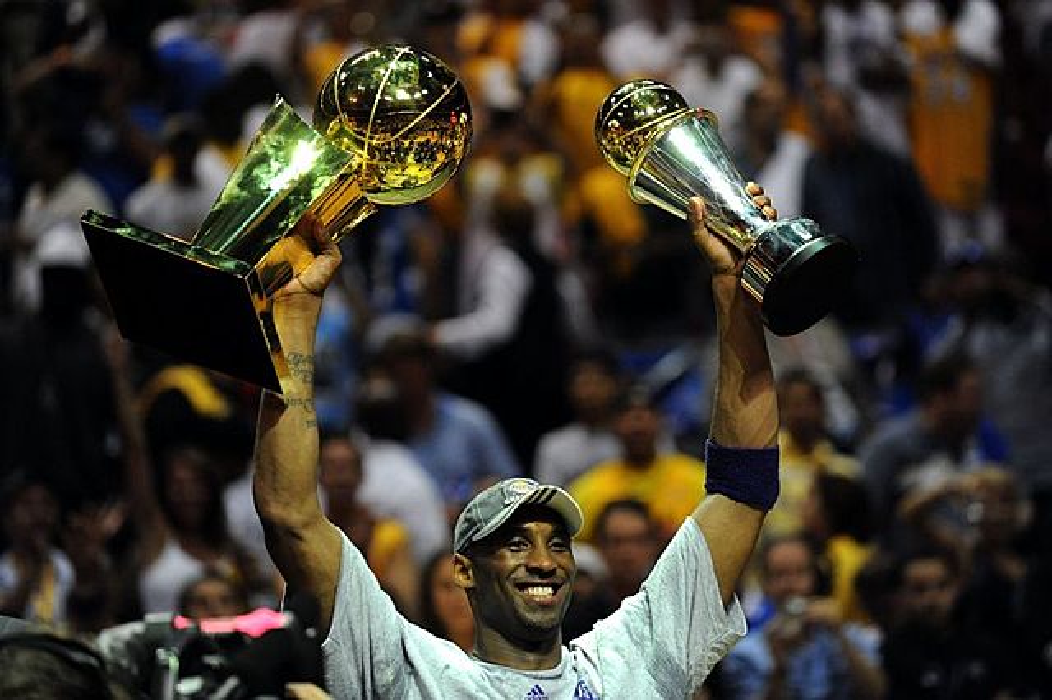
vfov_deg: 7.8
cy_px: 350
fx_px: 5111
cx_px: 526
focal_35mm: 175
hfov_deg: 11.8
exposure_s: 1/1600
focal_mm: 175
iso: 2500
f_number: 2.8
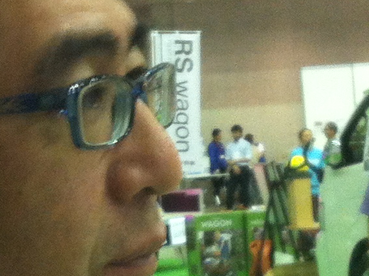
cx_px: 109
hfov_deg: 12.3
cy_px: 201
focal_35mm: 160
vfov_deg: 9.2
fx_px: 1704
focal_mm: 3.85
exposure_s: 1/17
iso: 125
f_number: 2.8
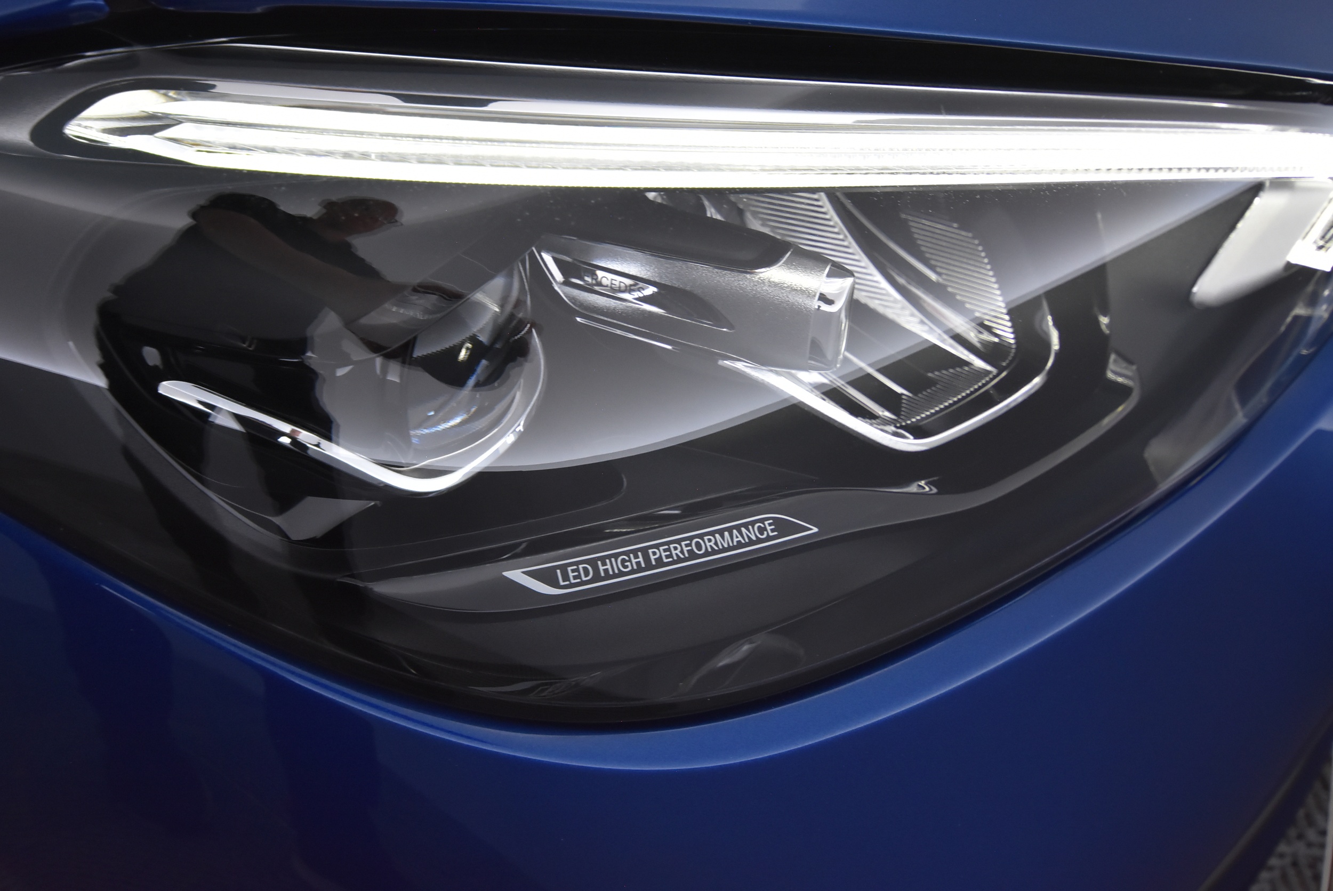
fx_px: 1112
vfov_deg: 43.7
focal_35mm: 30
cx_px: 666
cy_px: 446
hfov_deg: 61.9
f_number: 5.6
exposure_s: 1/60
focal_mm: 20
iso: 1400
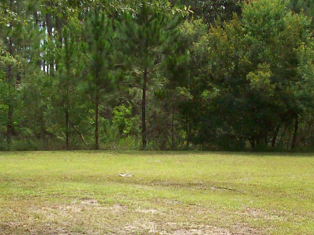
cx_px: 132
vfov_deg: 16.5
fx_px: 798
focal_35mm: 88
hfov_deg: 22.2
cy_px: 216
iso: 200
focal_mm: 6.2
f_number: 2.8
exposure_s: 1/1401
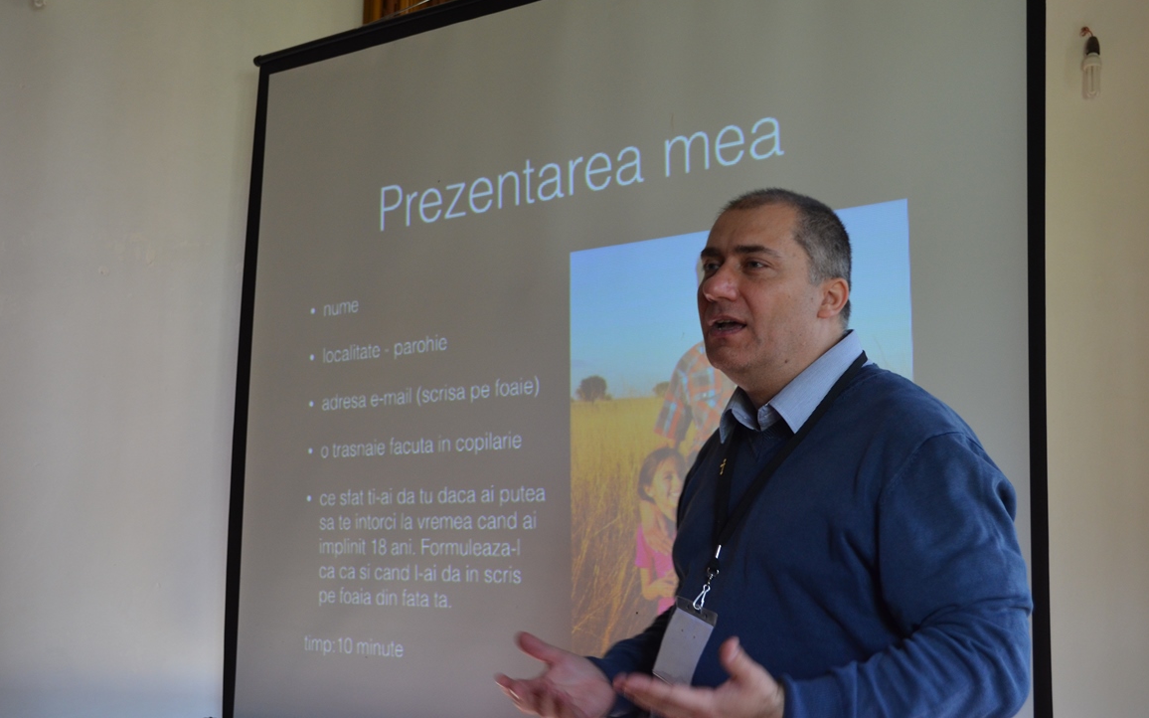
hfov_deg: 41.1
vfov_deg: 26.3
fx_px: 1534
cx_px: 575
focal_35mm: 49
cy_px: 352
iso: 800
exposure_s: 1/50
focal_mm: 32
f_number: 4.8
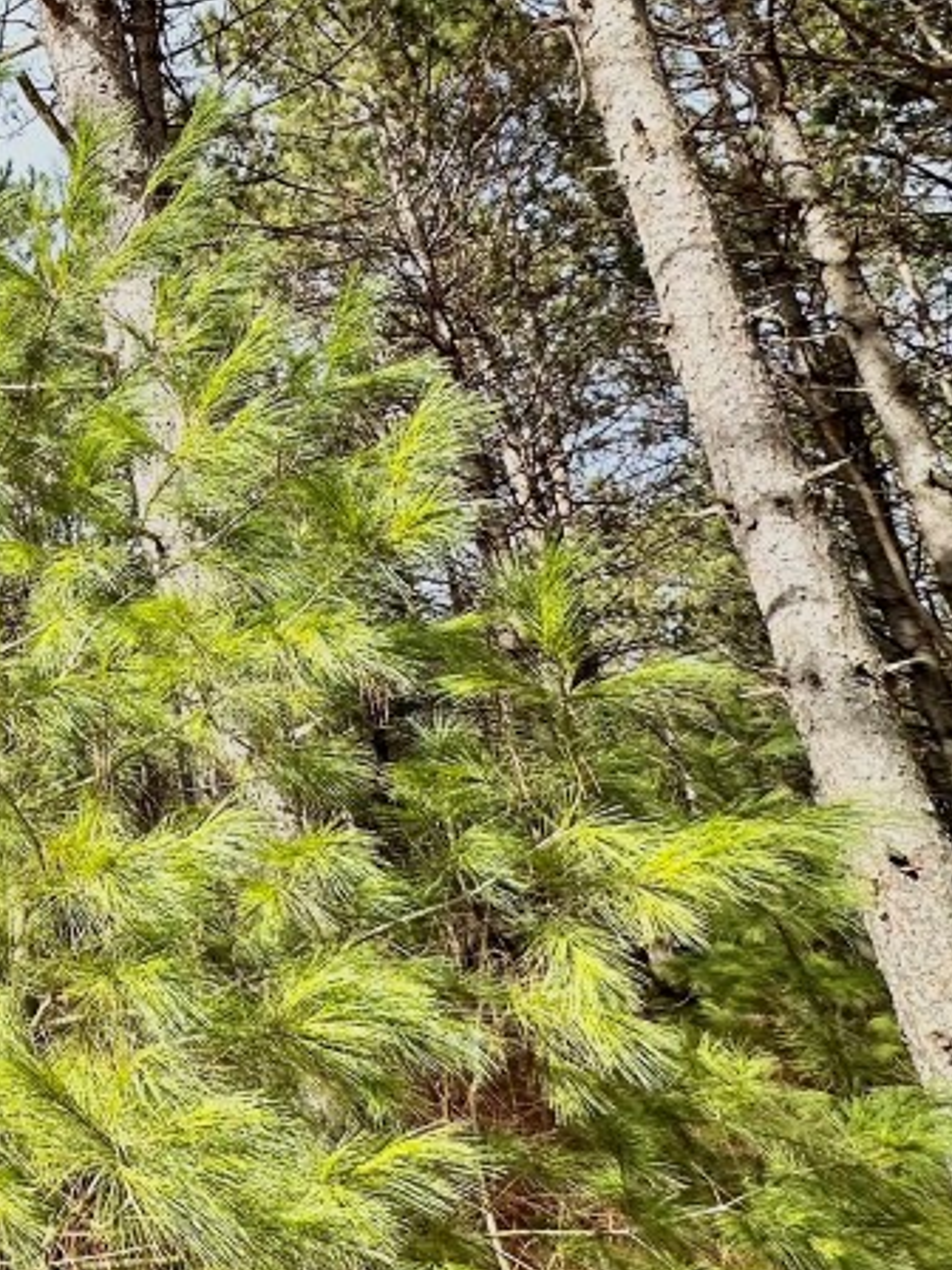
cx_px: -397
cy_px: 482
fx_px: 1173
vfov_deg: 56.2
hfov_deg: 30.3
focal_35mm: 32
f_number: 2.2
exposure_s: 1/615
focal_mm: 2.22
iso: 40
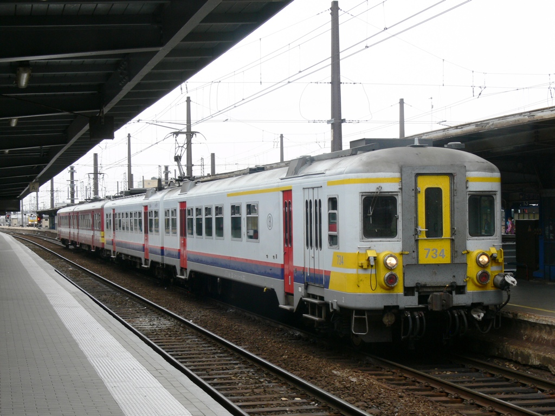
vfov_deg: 20.7
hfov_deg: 27.4
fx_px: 1138
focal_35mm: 71
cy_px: 208
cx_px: 278
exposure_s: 1/125
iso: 80
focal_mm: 15
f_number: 5.6
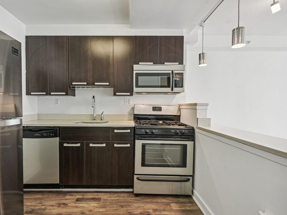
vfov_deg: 71.6
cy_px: 109
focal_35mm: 18
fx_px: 149
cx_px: 127
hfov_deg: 87.4
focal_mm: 16
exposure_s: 1/8
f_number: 8
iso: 200
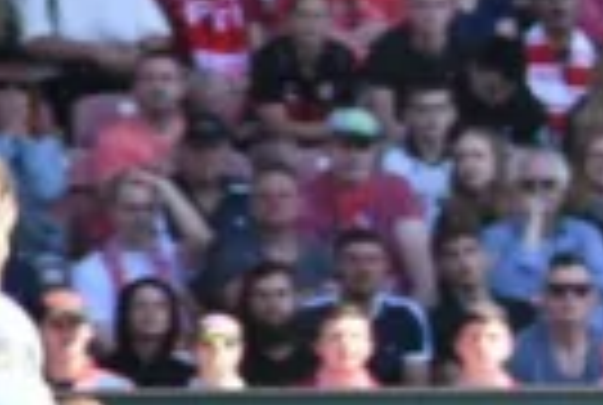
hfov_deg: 1.7
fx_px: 19826
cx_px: 2259
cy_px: 112
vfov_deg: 1.2
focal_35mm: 1181
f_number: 4.8
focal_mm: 155
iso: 1250
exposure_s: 1/2000
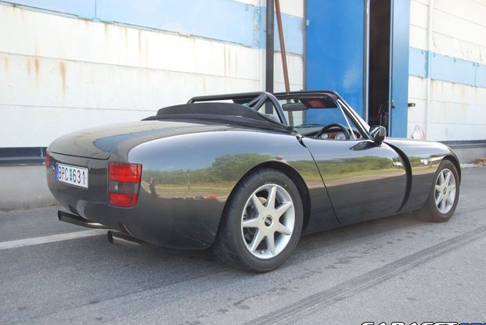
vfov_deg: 39.0
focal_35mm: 34
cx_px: 244
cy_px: 167
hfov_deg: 55.7
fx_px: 460
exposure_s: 1/60
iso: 100
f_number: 4
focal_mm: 22
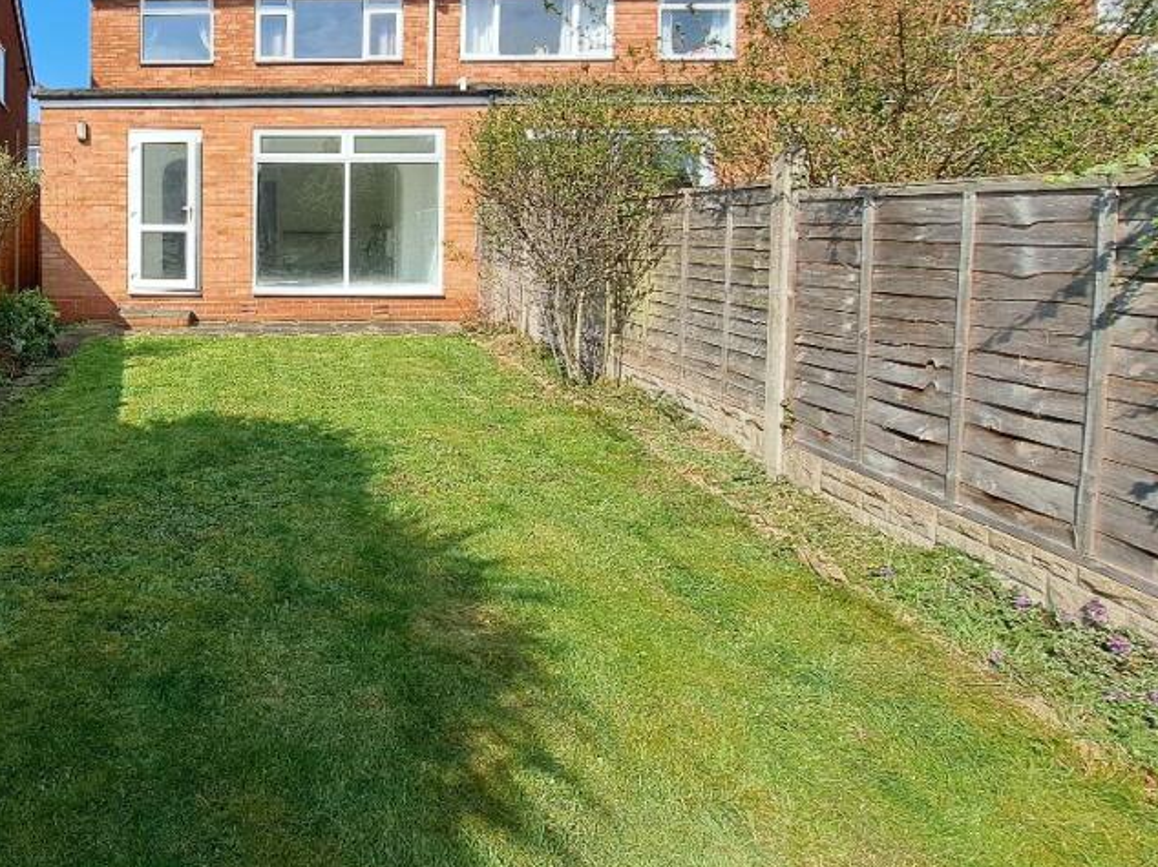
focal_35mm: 21
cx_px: 225
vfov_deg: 61.4
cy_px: 270
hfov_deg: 70.8
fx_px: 702
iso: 50
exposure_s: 1/971
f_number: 2.2
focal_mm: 1.74
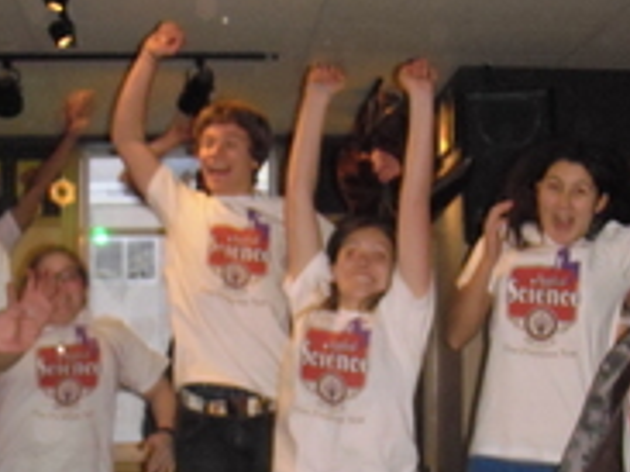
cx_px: 260
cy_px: 422
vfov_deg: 17.9
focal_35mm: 81
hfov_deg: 24.1
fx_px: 1473
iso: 320
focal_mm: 6.7
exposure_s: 1/30
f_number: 3.5
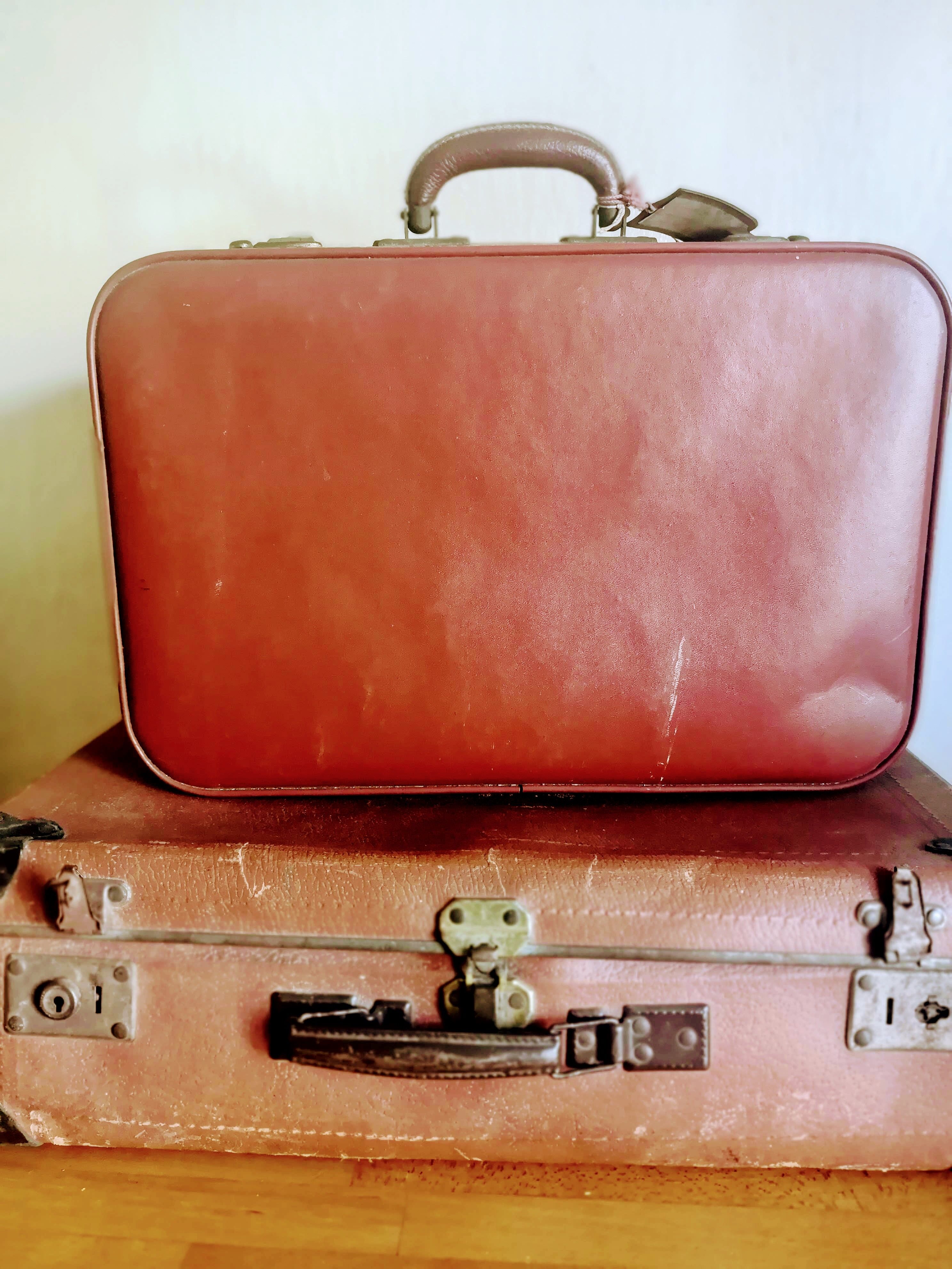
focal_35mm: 27
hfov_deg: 51.4
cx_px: 476
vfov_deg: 65.3
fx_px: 990
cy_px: 634
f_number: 4
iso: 320
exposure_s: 1/33.3
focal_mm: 3.95
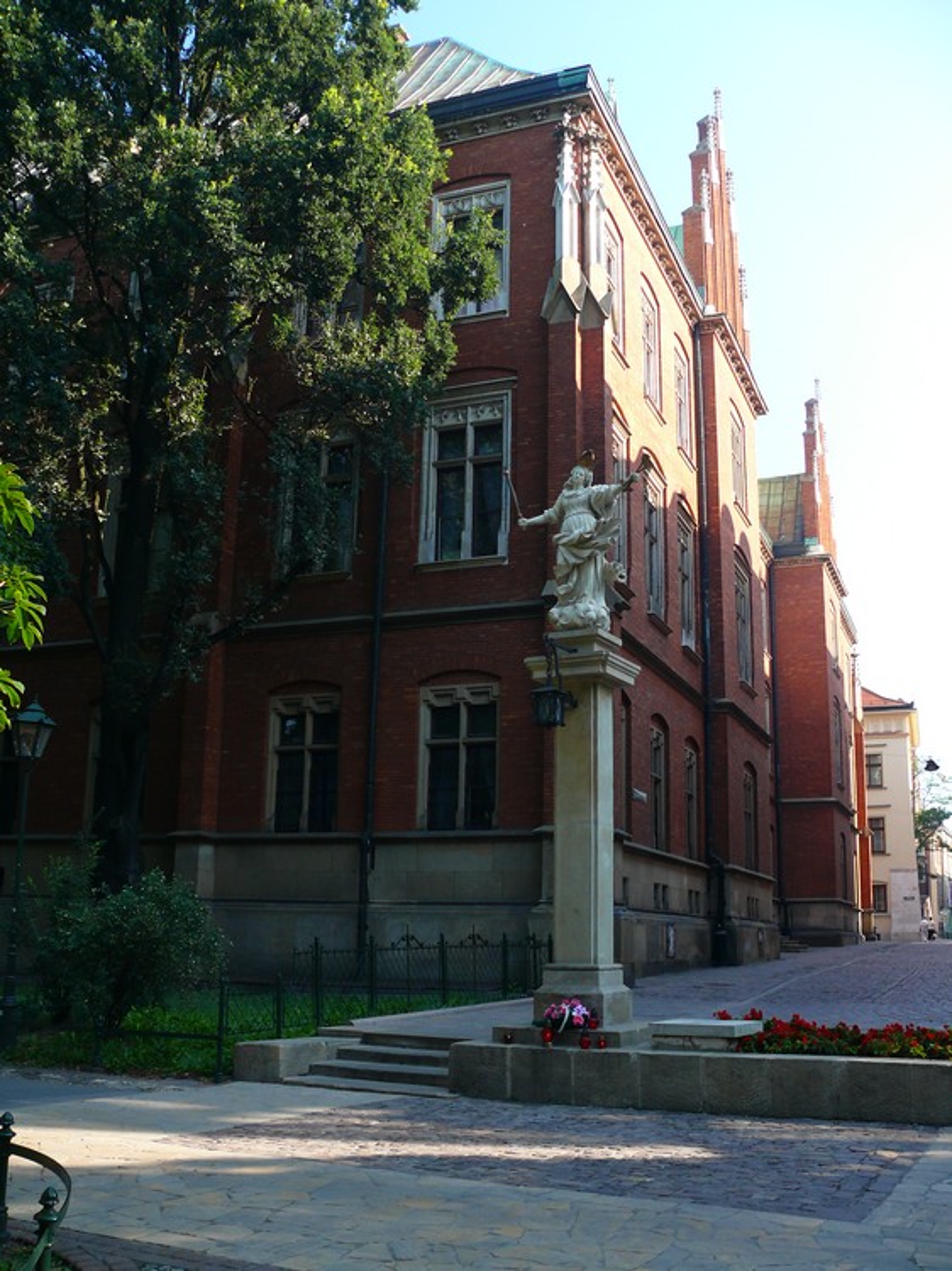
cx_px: 476
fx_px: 1284
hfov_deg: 40.7
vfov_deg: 52.6
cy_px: 636
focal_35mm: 35
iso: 100
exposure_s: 1/80
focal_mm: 7.4
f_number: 2.8
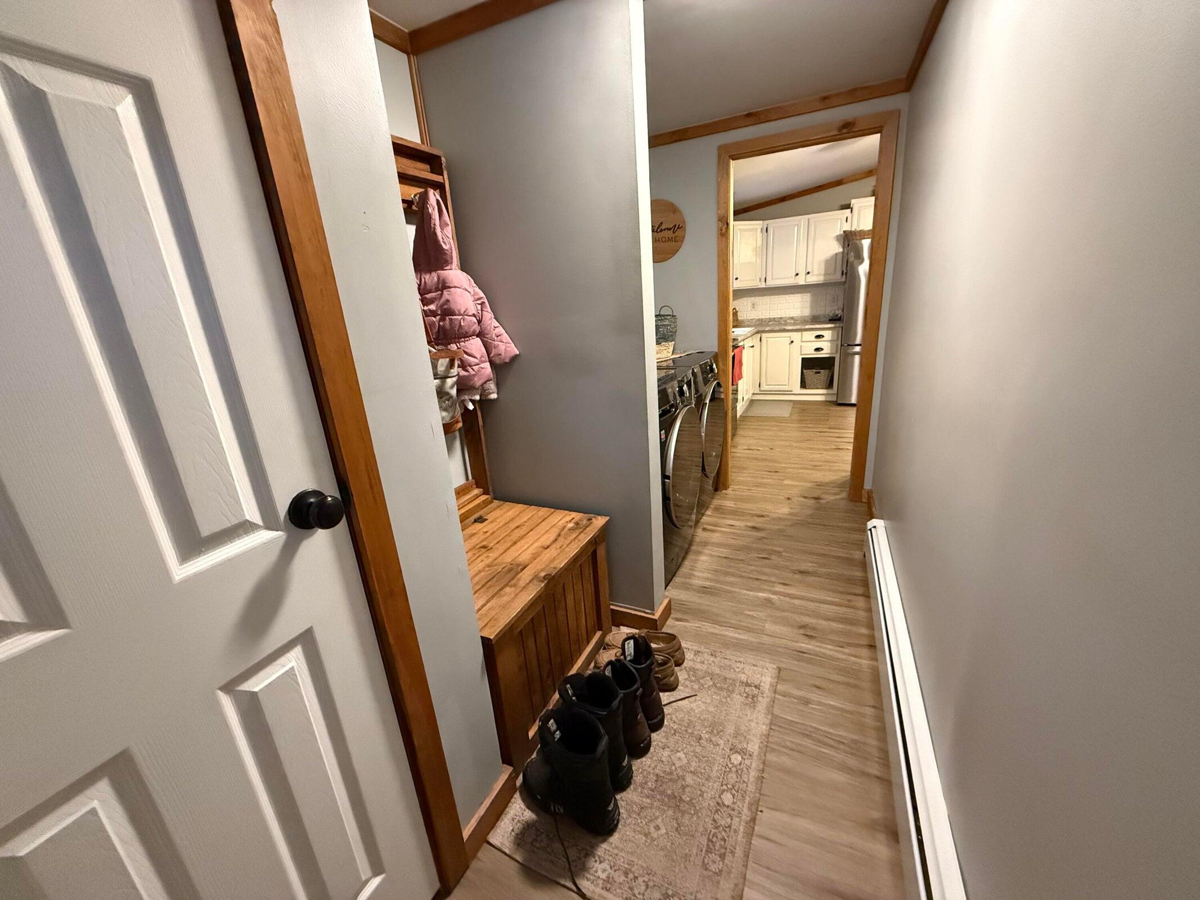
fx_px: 485
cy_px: 450
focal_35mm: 14
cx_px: 600
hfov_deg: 102.1
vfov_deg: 85.7
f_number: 2.2
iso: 1250
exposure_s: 1/60
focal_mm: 2.22
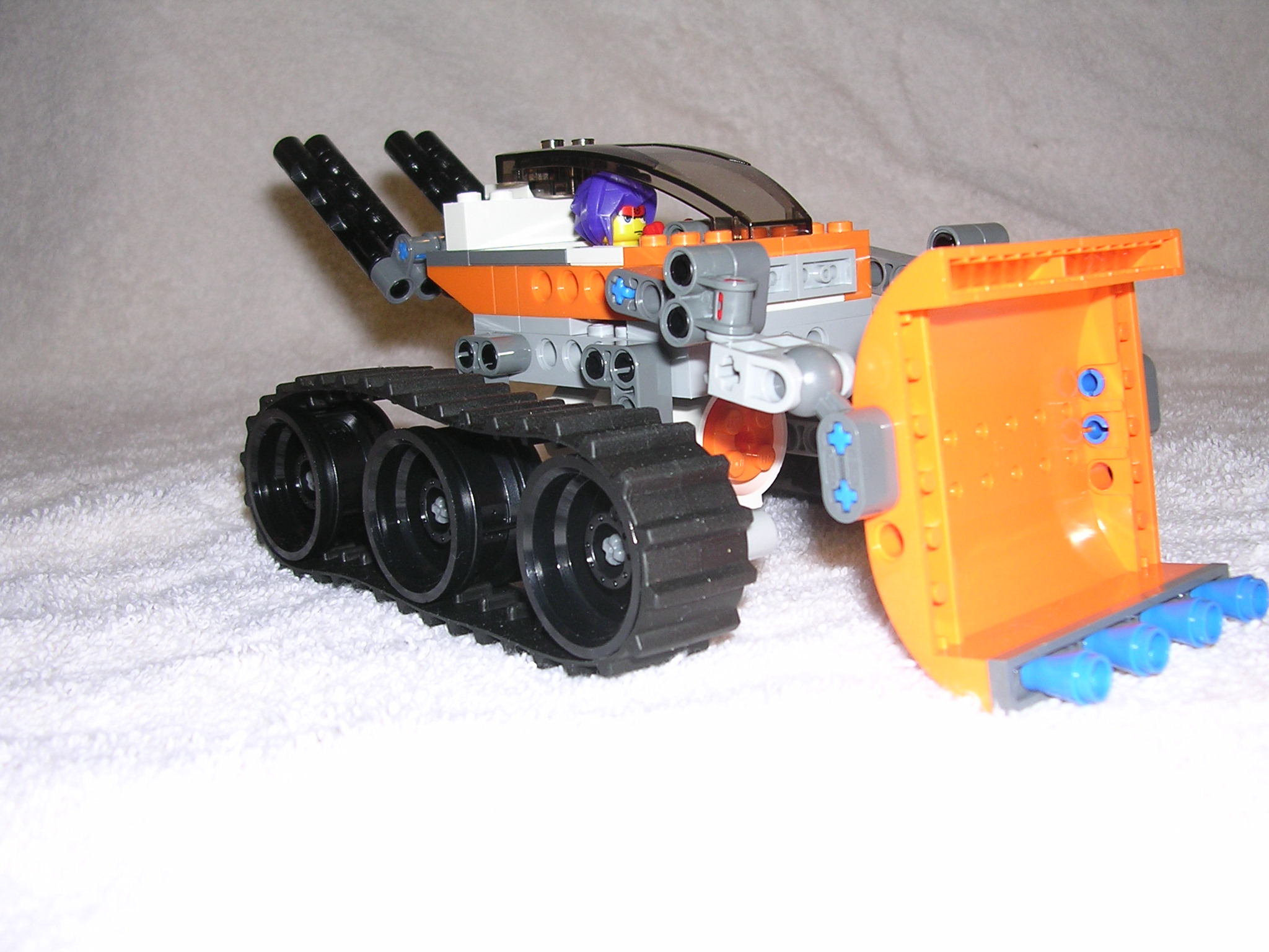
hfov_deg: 49.0
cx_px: 634
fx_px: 1393
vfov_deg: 37.7
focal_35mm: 38
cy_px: 476
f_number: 2.8
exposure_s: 1/60.1
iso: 100
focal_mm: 5.8
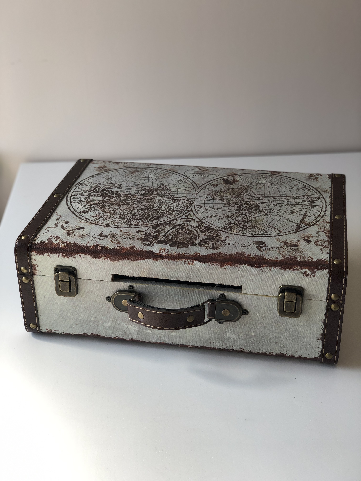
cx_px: 180
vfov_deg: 36.8
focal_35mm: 52
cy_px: 240
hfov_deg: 28.0
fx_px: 723
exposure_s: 1/120
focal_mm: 6
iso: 16
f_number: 2.4
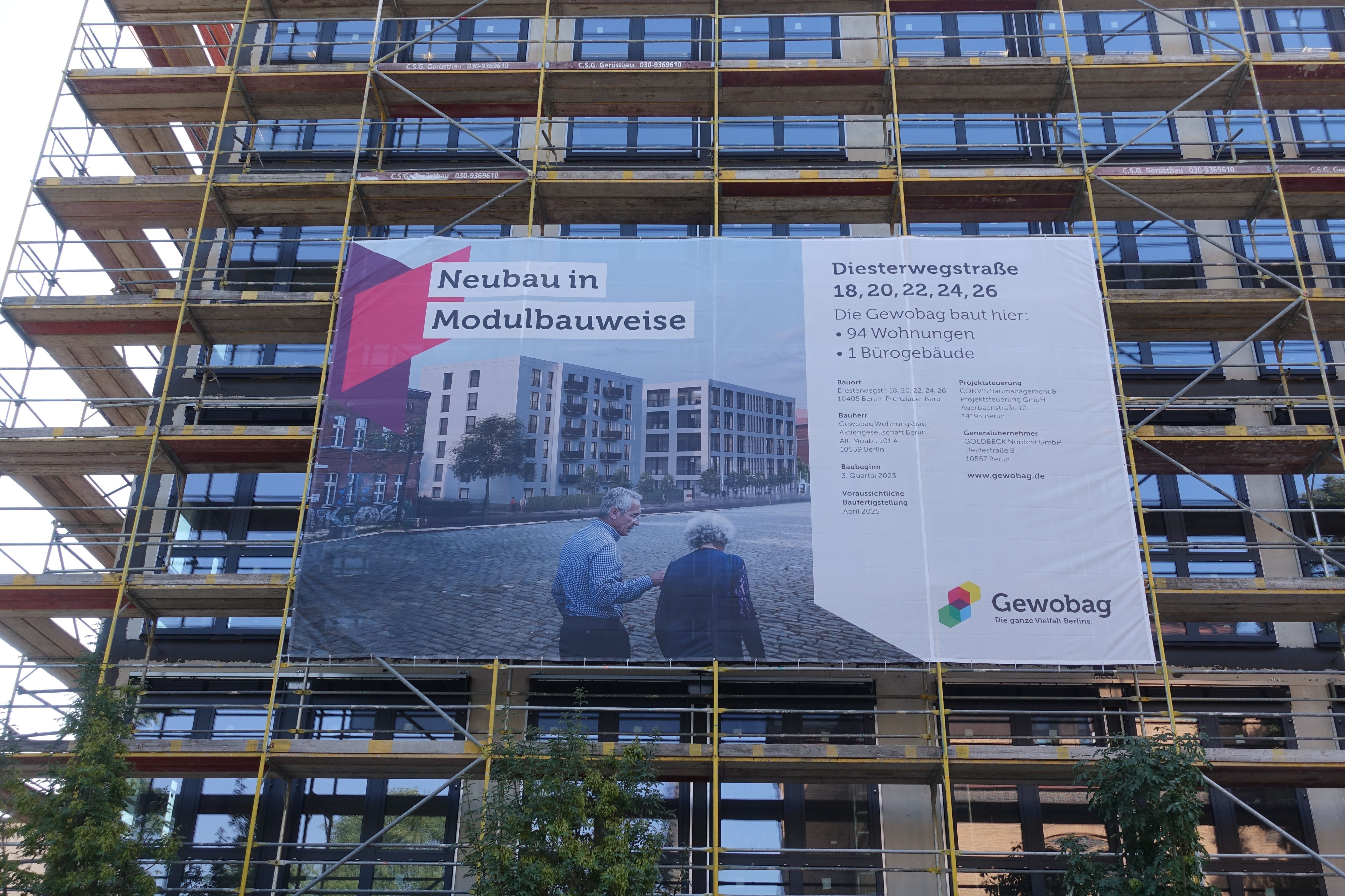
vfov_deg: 36.9
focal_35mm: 36
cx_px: 672
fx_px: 1345
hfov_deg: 53.1
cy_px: 448
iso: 125
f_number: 4
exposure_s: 1/250
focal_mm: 13.16
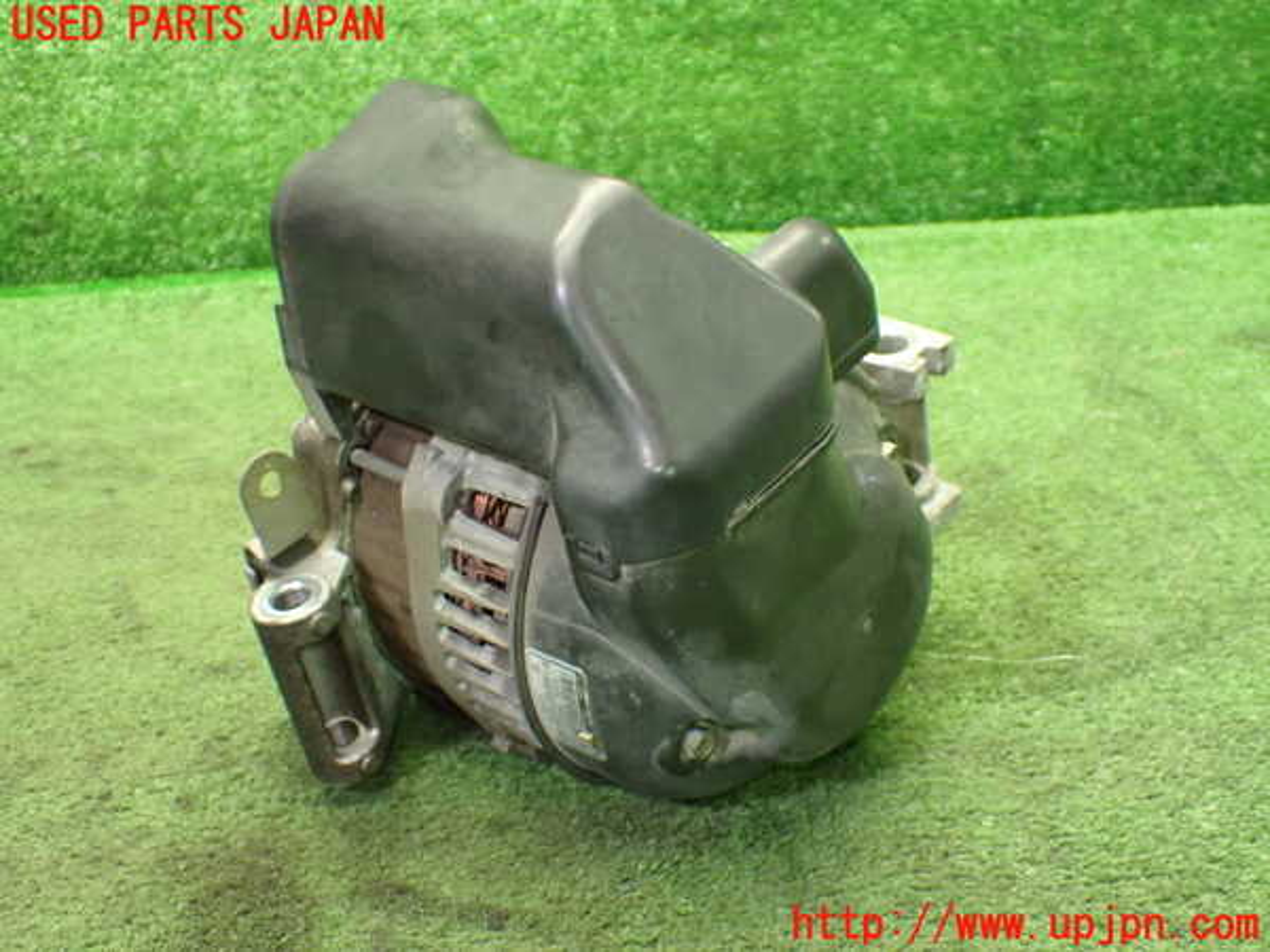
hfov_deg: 42.9
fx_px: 1614
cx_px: 635
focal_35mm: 44
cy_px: 476
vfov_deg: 32.9
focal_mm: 7.84
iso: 1000
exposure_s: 1/40
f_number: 2.9
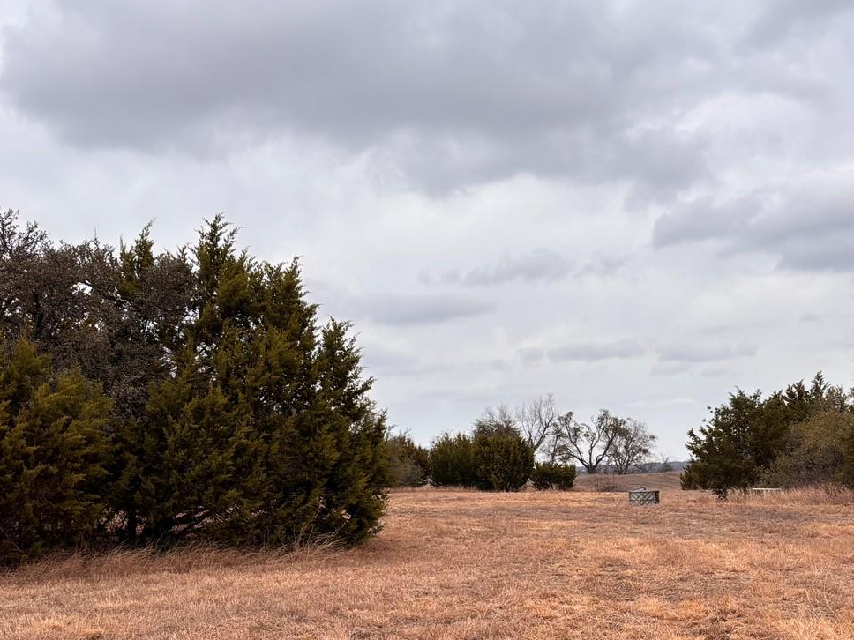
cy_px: 511
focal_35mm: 55
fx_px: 1357
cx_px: 567
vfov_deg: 26.1
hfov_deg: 34.6
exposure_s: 1/2451
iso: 50
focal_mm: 5.96
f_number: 1.6
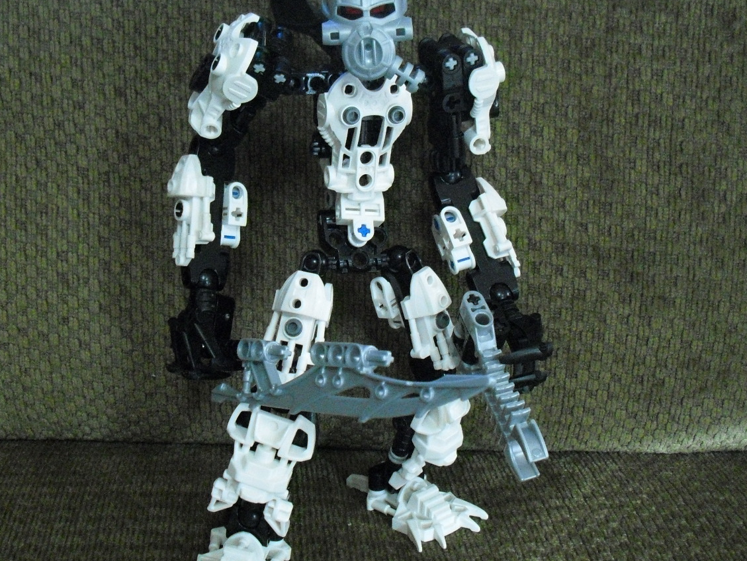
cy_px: 272
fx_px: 1101
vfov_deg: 28.6
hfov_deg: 37.4
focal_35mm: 51
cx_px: 333
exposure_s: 1/125
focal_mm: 6.3
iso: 800
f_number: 3.1
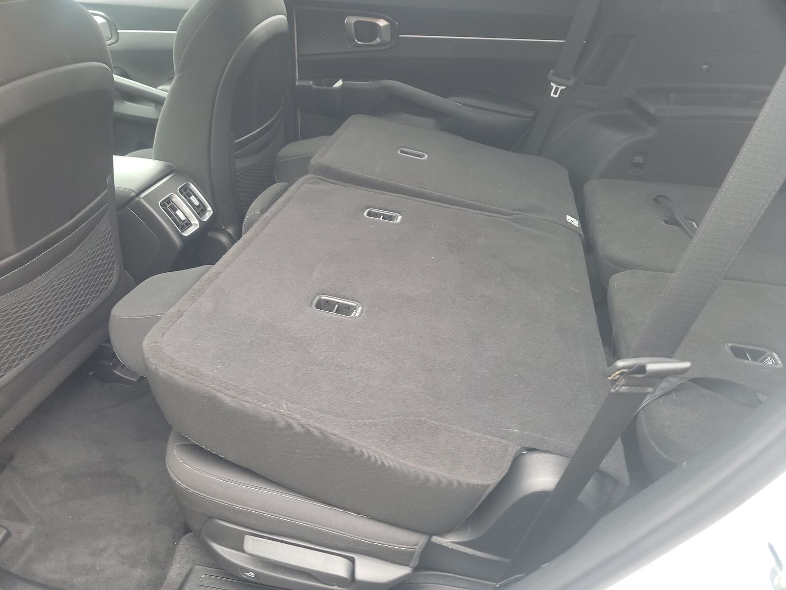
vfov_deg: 56.8
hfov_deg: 71.6
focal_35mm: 24
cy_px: 295
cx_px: 393
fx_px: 545
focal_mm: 6.7
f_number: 1.8
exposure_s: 1/59
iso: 368
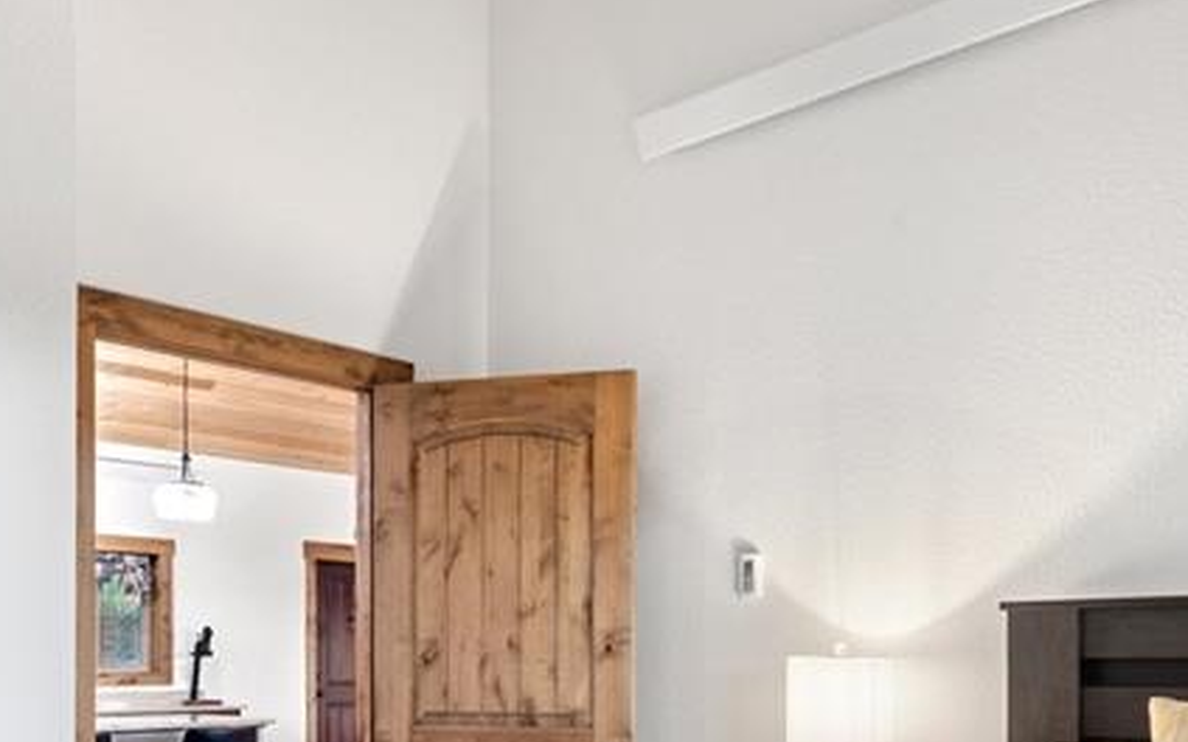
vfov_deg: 32.7
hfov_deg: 52.0
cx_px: 772
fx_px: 1197
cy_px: 666
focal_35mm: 37
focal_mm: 15
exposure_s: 3
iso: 100
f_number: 11
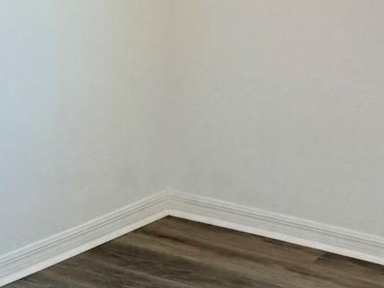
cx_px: 352
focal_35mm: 90
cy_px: -34
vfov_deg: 15.9
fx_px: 998
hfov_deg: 21.3
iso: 100
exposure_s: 1/248
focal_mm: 6.76
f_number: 1.78
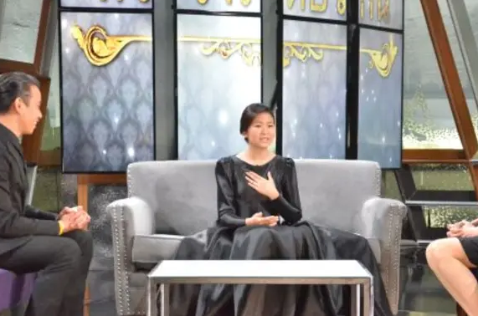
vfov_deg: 16.6
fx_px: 1086
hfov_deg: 24.8
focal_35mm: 82
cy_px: 181
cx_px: 263
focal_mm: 40
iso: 6400
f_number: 5
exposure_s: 1/125
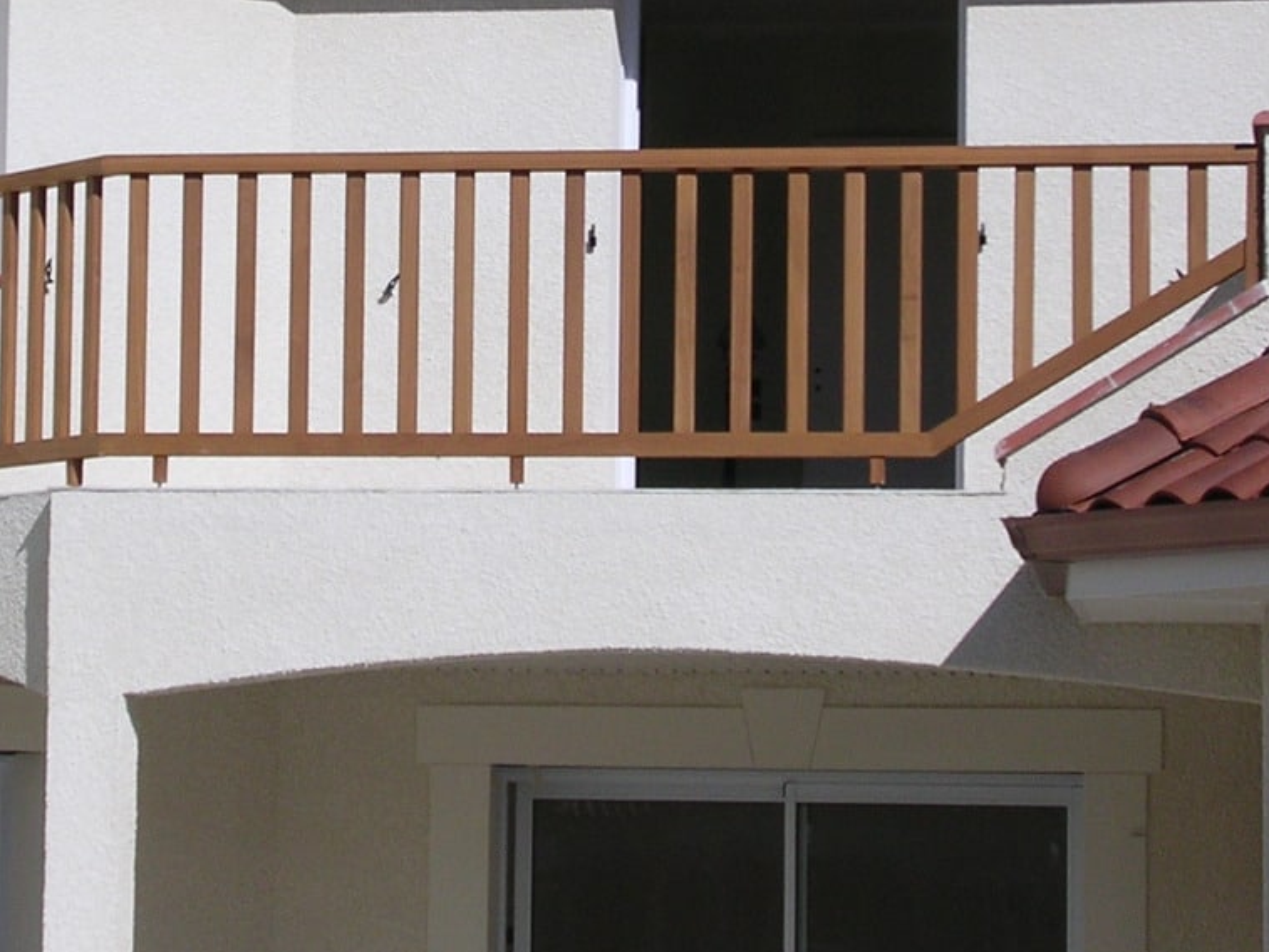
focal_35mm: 154
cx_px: 374
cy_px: 340
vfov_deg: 9.6
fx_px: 5646
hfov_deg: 12.8
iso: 100
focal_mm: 12.3
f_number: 4
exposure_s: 1/1502
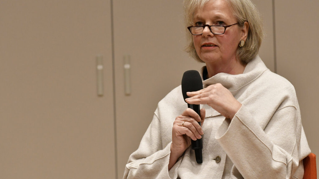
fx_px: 2466
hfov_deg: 7.4
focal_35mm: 292
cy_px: 80
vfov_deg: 4.2
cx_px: 159
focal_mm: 185
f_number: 4
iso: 3200
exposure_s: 1/320
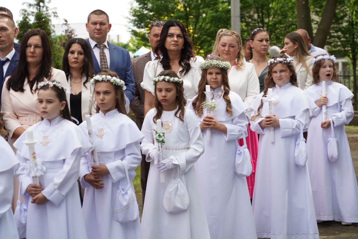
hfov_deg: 19.5
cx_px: 179
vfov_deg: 13.0
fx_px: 1044
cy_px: 120
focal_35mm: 105
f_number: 6.3
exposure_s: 1/125
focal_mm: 105
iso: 100
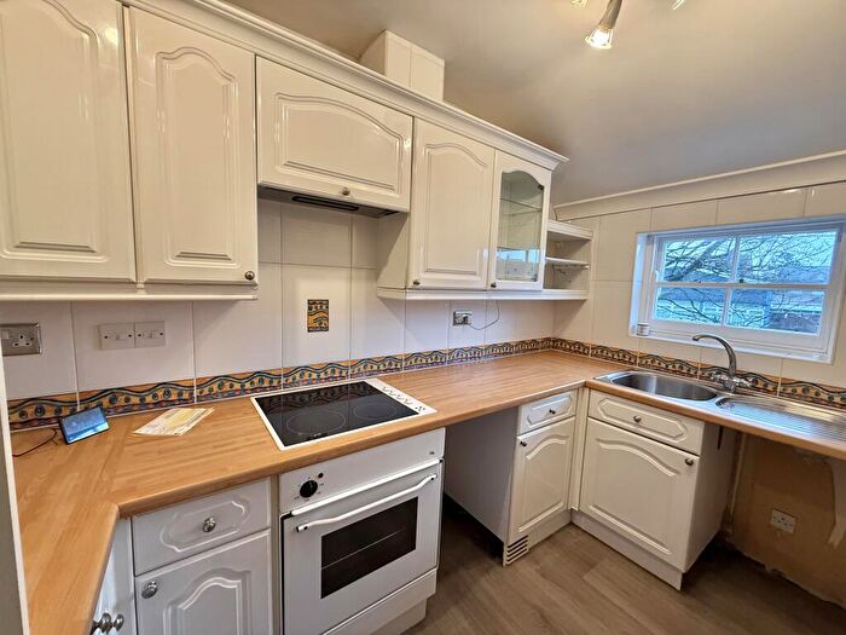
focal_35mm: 14
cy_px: 318
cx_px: 423
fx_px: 342
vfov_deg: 85.7
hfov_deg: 102.1
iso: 200
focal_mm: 2.22
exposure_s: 1/99
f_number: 2.2
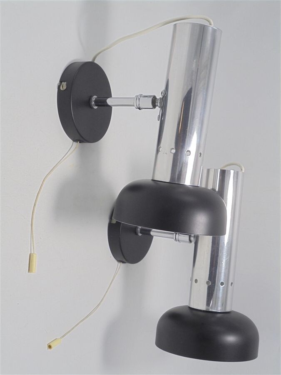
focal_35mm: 56
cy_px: 188
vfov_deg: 34.3
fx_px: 606
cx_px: 140
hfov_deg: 26.1
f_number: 5.2
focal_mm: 10.1
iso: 100
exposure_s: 1/40
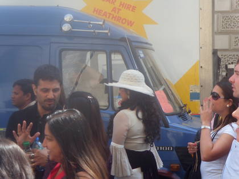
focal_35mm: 117
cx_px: 120
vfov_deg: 12.7
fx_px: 808
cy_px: 90
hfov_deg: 16.8
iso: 100
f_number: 4.5
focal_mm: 19.8
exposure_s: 1/180
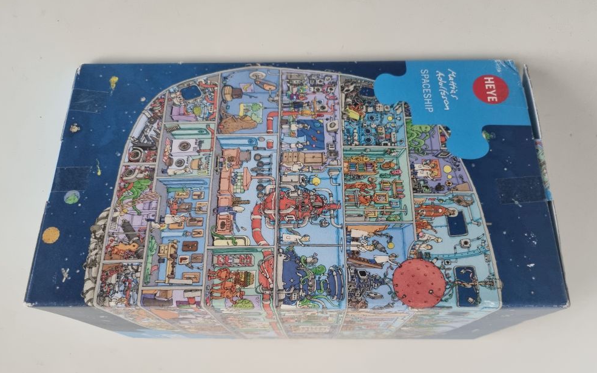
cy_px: 212
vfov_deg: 44.4
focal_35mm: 28
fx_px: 456
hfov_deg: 66.5
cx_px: 300
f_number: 1.8
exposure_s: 1/50
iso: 400
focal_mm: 5.4
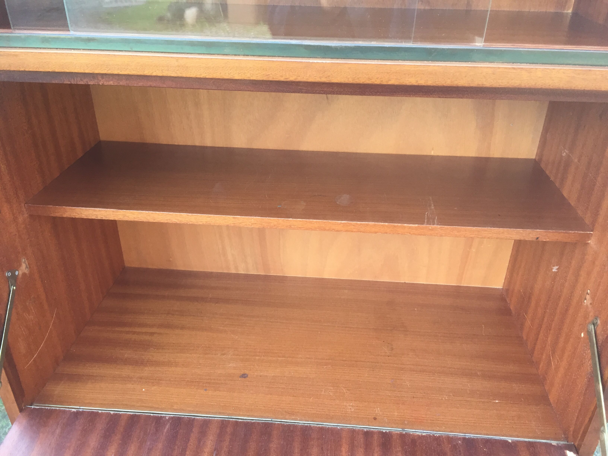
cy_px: 228
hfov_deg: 61.7
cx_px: 304
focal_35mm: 29
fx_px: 509
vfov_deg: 48.2
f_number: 2.2
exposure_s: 1/33
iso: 50
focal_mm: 4.15
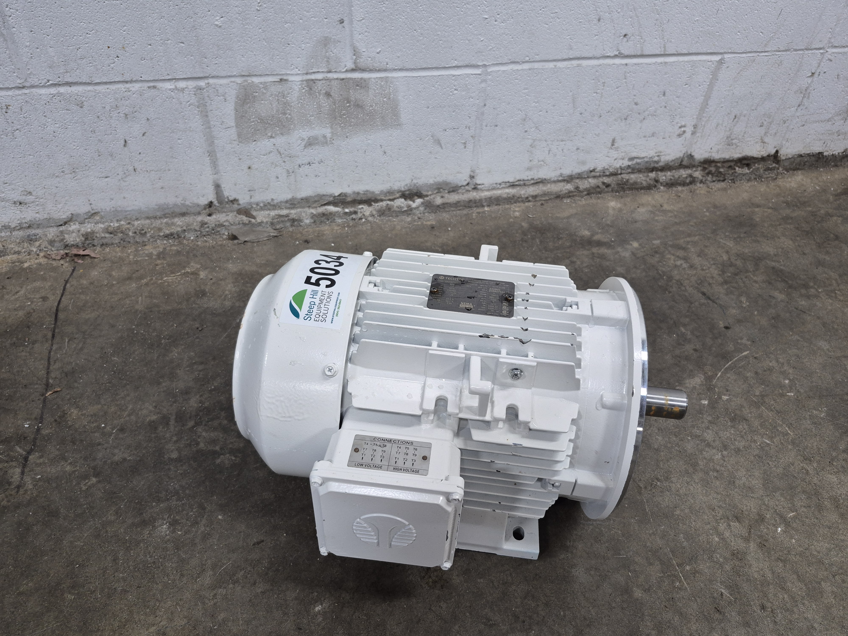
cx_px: 424
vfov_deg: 58.9
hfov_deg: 73.9
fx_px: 563
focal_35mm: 23
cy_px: 318
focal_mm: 5.4
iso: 250
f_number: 1.8
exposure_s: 1/120
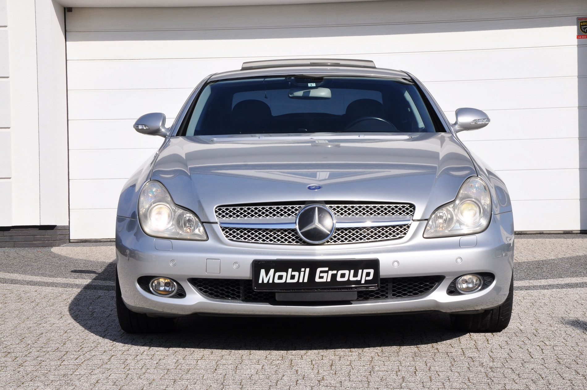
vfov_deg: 20.1
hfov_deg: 29.9
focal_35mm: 68
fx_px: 1099
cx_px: 294
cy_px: 195
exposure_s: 1/250
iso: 250
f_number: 16
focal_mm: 45
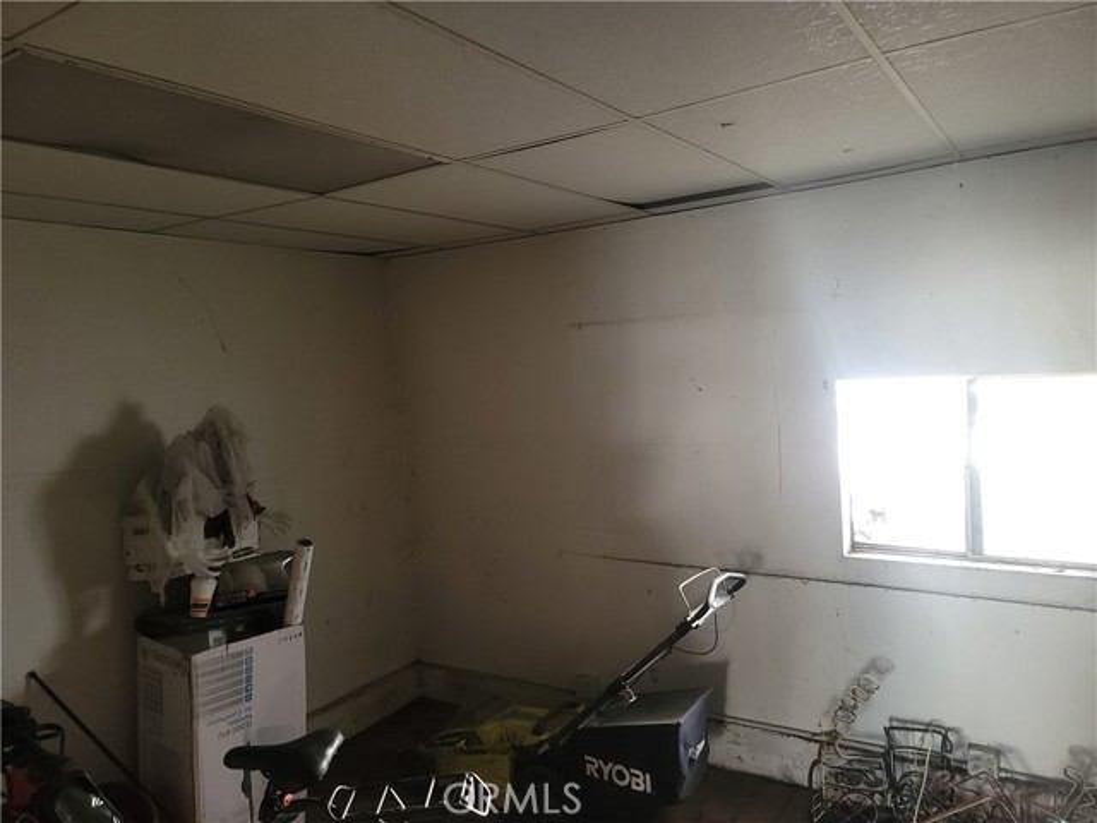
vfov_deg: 54.9
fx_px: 792
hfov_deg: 69.4
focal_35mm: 25
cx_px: 548
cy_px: 412
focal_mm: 7
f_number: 1.8
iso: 200
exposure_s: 1/60
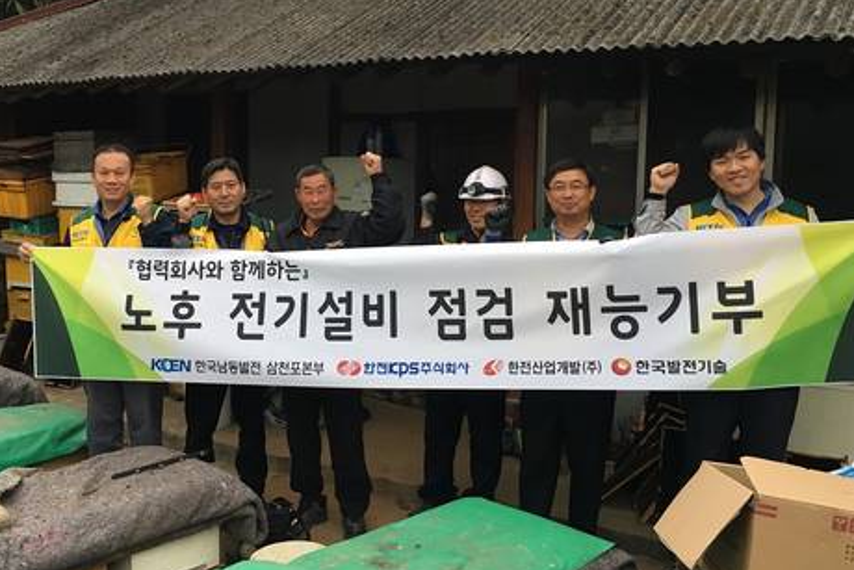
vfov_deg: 35.0
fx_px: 902
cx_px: 353
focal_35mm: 38
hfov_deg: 50.4
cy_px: 240
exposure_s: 1/30
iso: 40
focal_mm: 4.15
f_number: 2.2
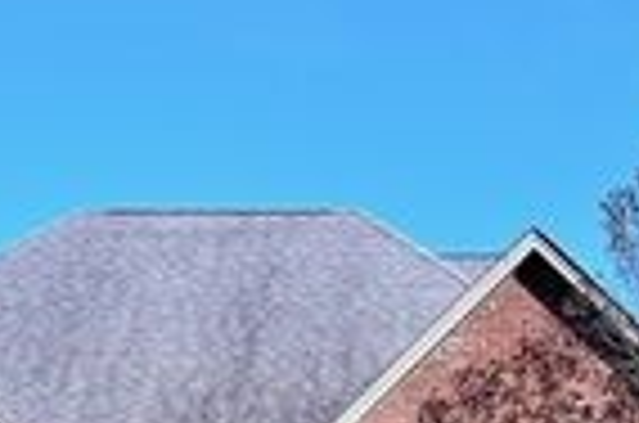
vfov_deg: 11.0
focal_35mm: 120
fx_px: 2125
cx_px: 459
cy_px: 628
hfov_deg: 17.0
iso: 125
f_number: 7.1
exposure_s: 1/160
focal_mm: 34
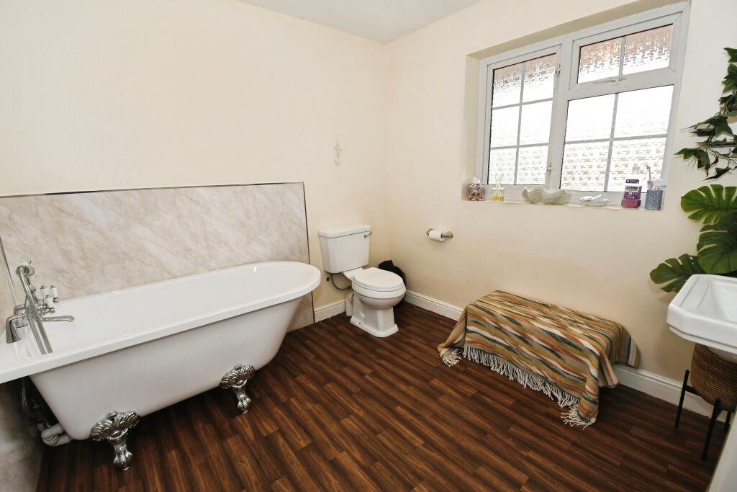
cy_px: 246
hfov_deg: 100.4
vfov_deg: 77.3
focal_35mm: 15
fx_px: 307
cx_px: 368
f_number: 7.1
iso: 800
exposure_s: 1/60
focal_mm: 10
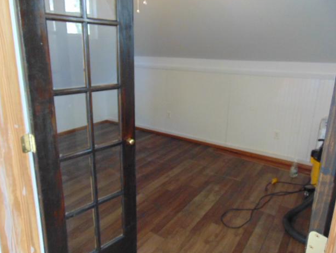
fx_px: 253
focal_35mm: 26
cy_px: 123
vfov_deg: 53.1
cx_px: 162
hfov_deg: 67.3
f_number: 3
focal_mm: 4.5
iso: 400
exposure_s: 1/15
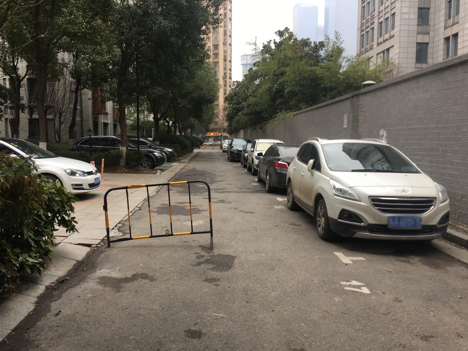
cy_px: 176
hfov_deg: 61.7
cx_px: 234
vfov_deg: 48.2
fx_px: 392
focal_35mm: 29
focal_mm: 4.15
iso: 25
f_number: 2.2
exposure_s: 1/119
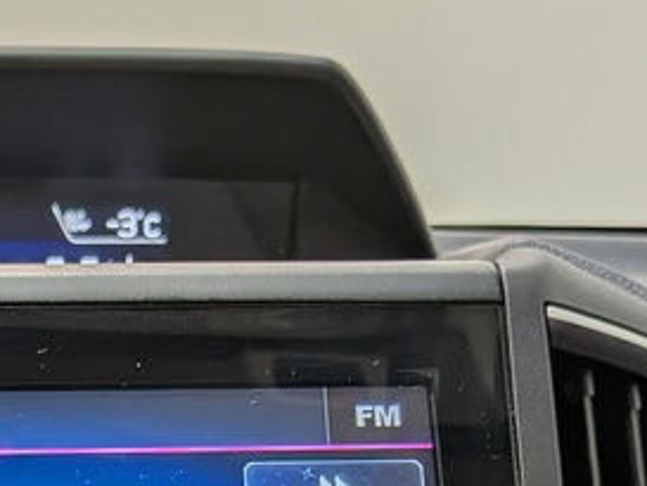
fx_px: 1683
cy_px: 827
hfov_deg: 20.9
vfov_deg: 14.7
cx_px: -19
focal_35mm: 90
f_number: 1.7
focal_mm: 4.53
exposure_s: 1/177
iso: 26
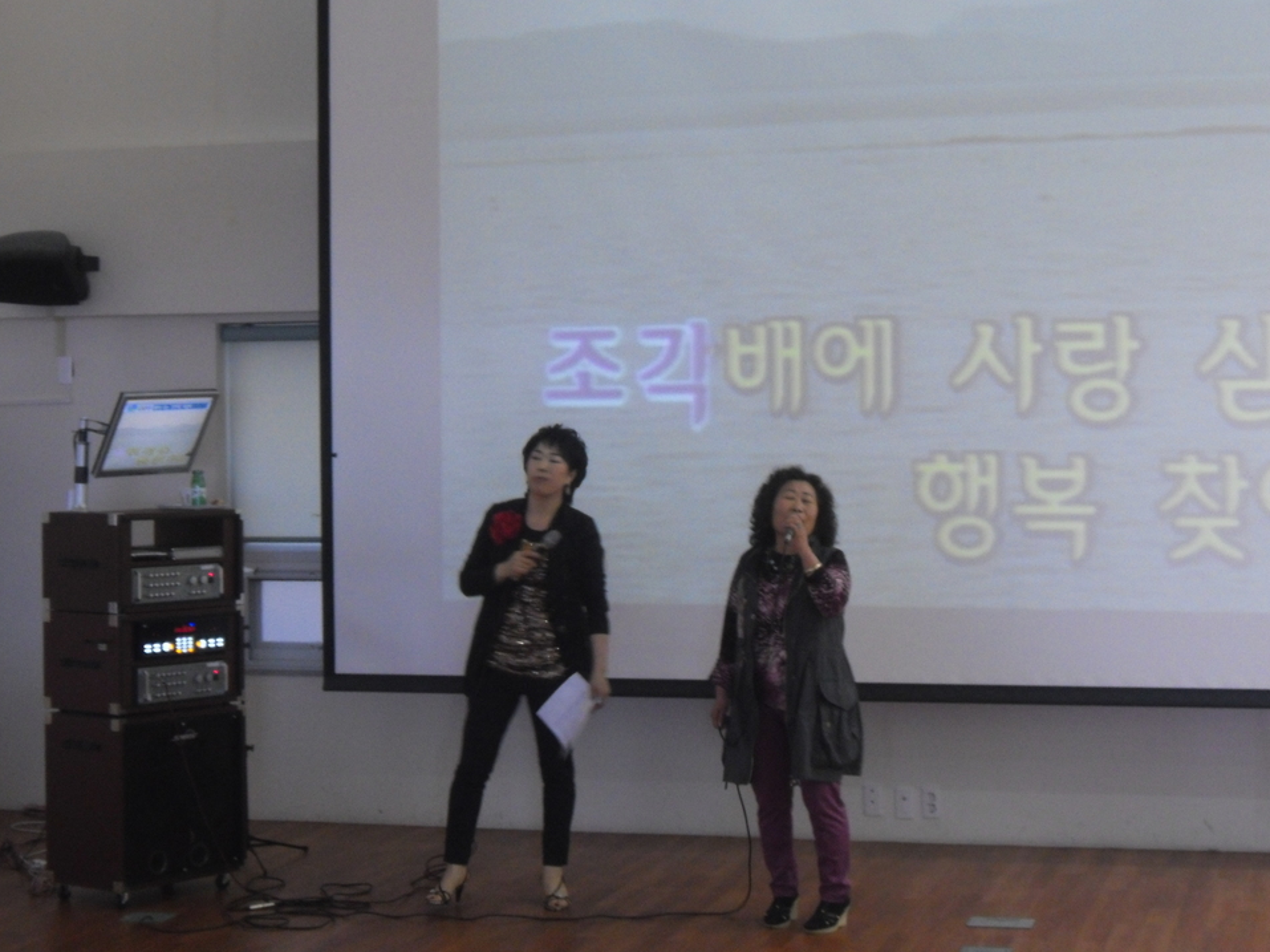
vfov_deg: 19.4
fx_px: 2787
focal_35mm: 76
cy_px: 457
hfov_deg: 25.7
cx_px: 660
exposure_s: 1/14
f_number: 6.1
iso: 400
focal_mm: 12.76
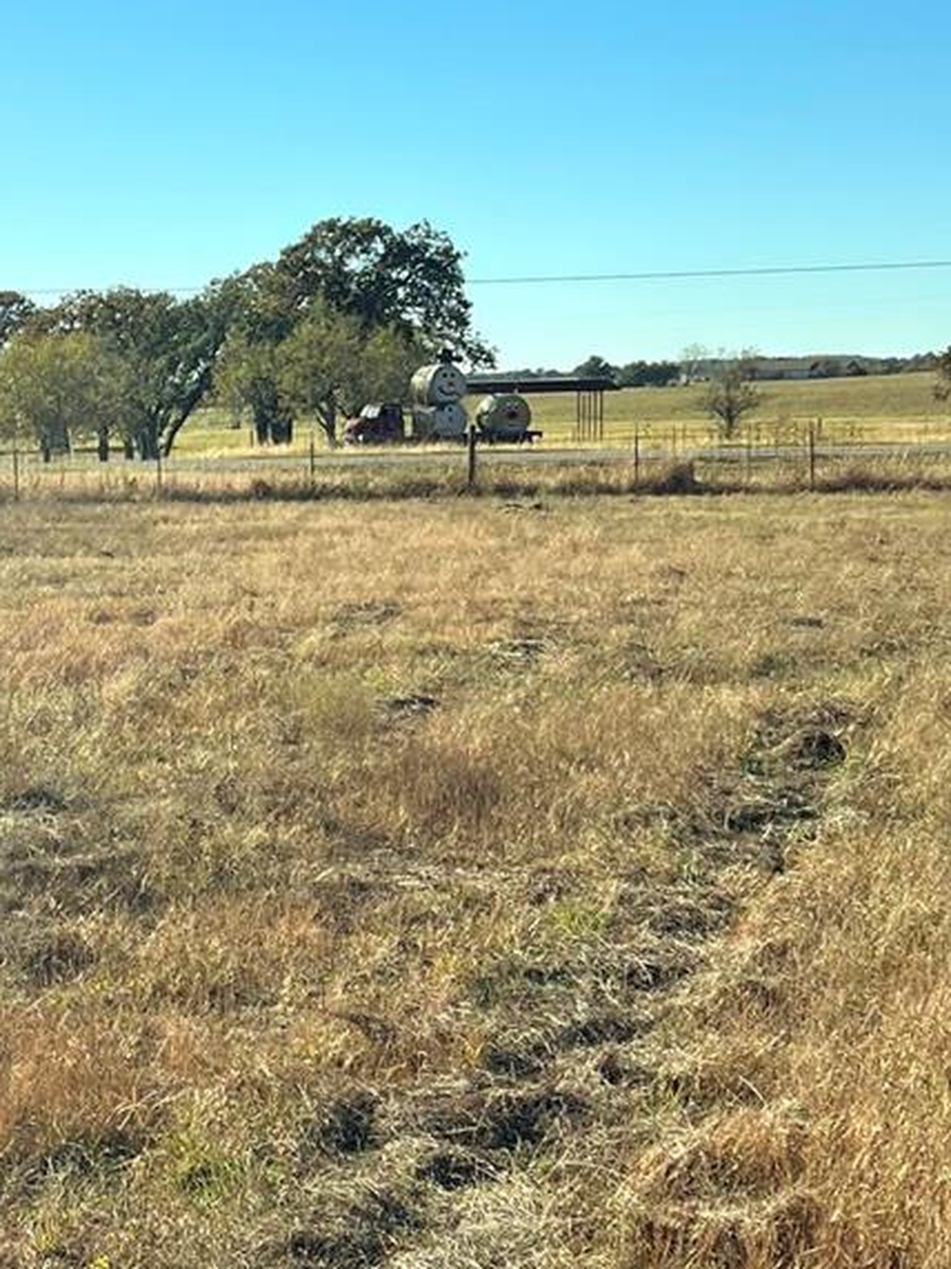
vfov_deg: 27.8
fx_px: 2565
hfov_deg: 20.4
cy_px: 662
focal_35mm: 70
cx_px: 29
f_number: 1.5
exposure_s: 1/5076
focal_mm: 5.7
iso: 50
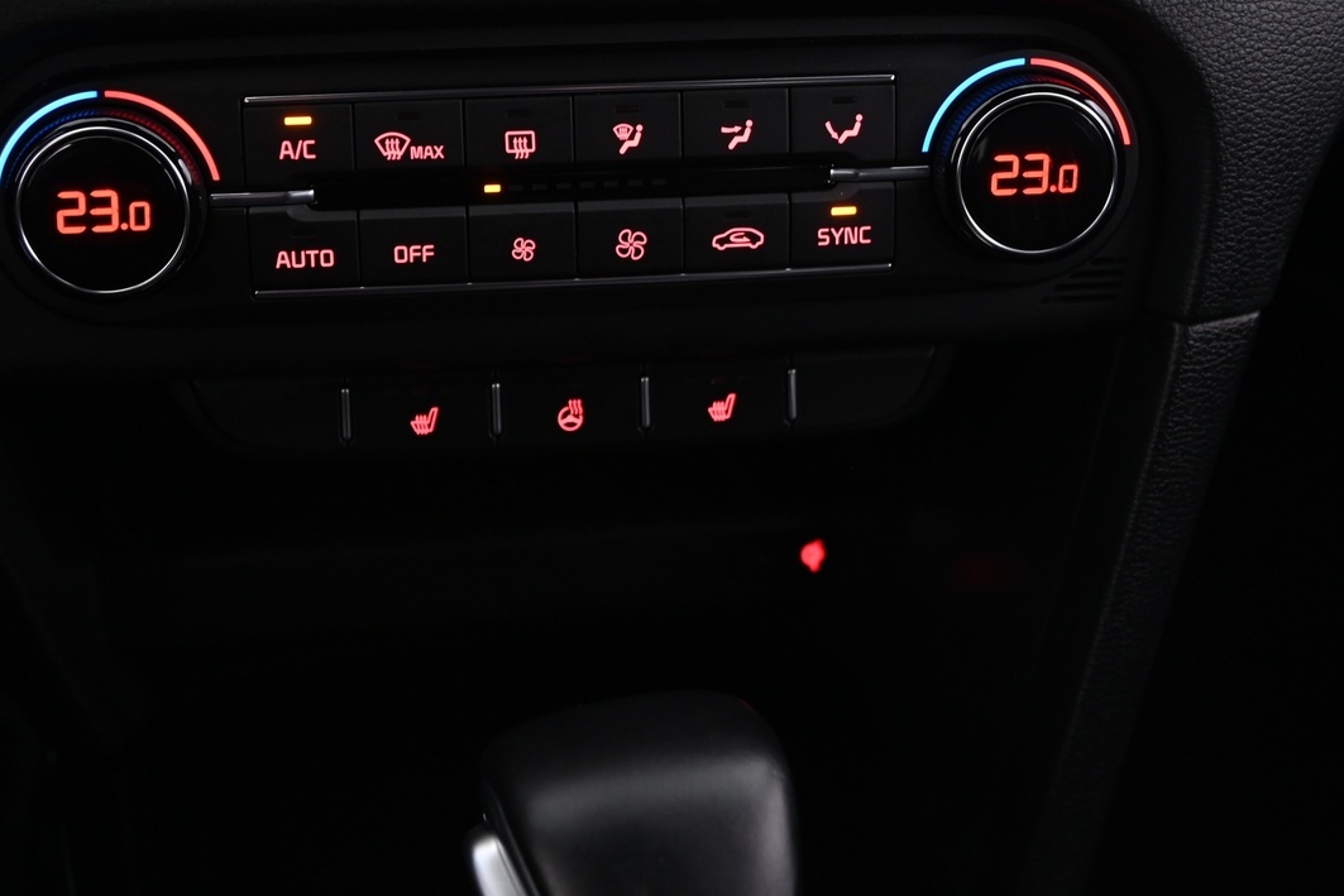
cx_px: 566
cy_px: 267
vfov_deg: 23.2
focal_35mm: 58
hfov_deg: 34.4
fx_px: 2165
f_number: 4
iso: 2000
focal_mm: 38
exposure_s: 1/15
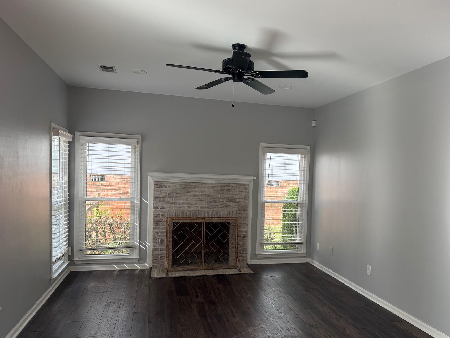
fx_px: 377
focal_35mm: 29
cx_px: 266
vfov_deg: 48.1
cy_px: 191
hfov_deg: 61.2
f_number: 1.78
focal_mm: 6.76
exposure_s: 1/217
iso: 80
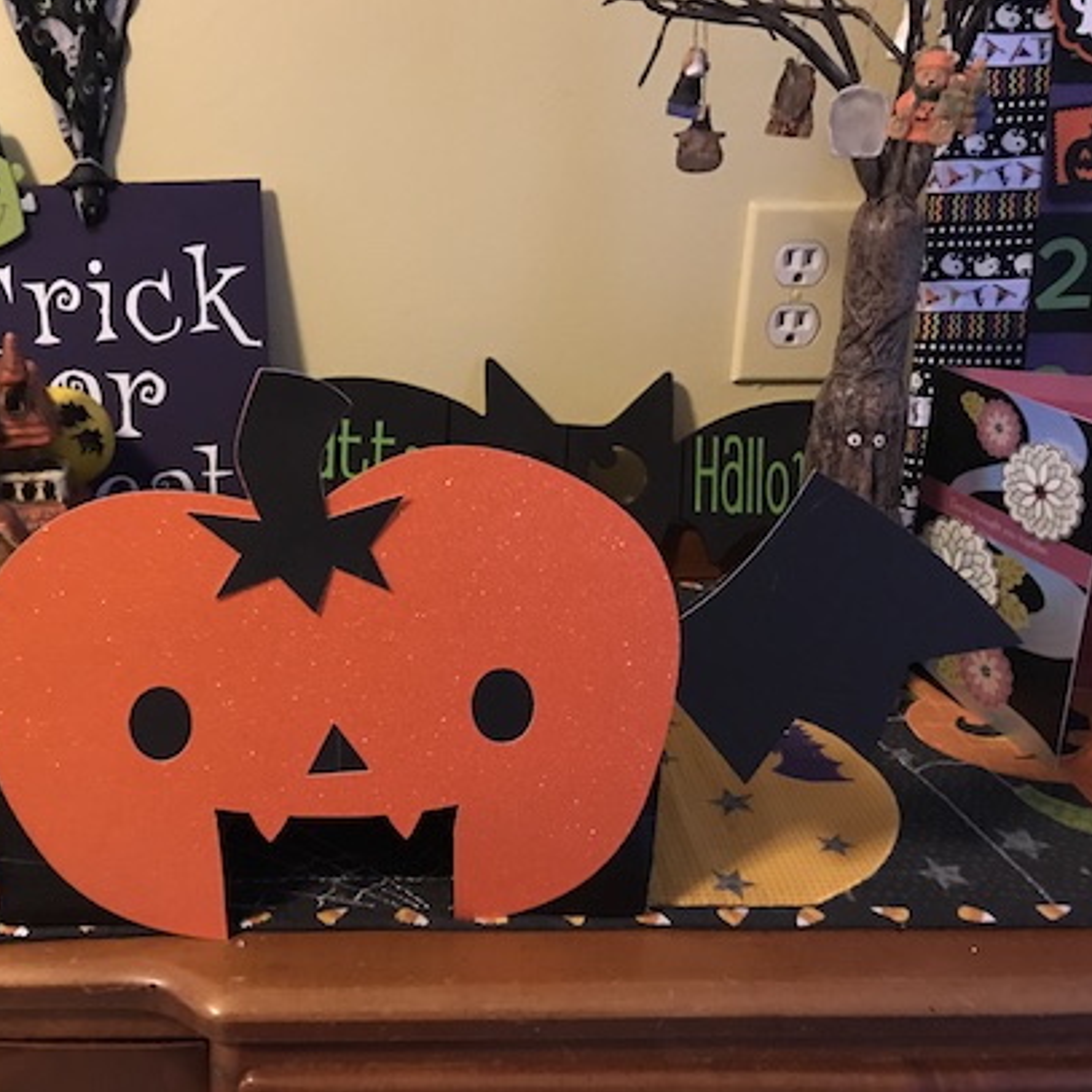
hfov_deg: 46.5
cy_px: 515
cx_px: 368
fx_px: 1249
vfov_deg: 47.2
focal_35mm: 35
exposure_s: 1/4
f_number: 1.8
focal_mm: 3.99
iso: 100
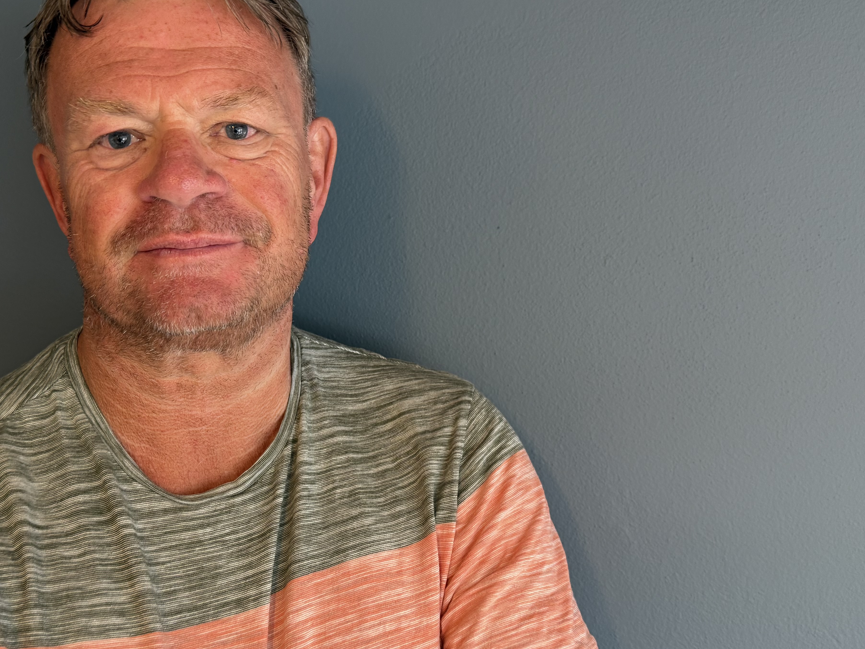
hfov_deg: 48.6
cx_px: 332
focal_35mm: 38
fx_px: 950
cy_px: 340
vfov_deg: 37.7
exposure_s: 1/50
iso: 125
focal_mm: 6.76
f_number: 1.78
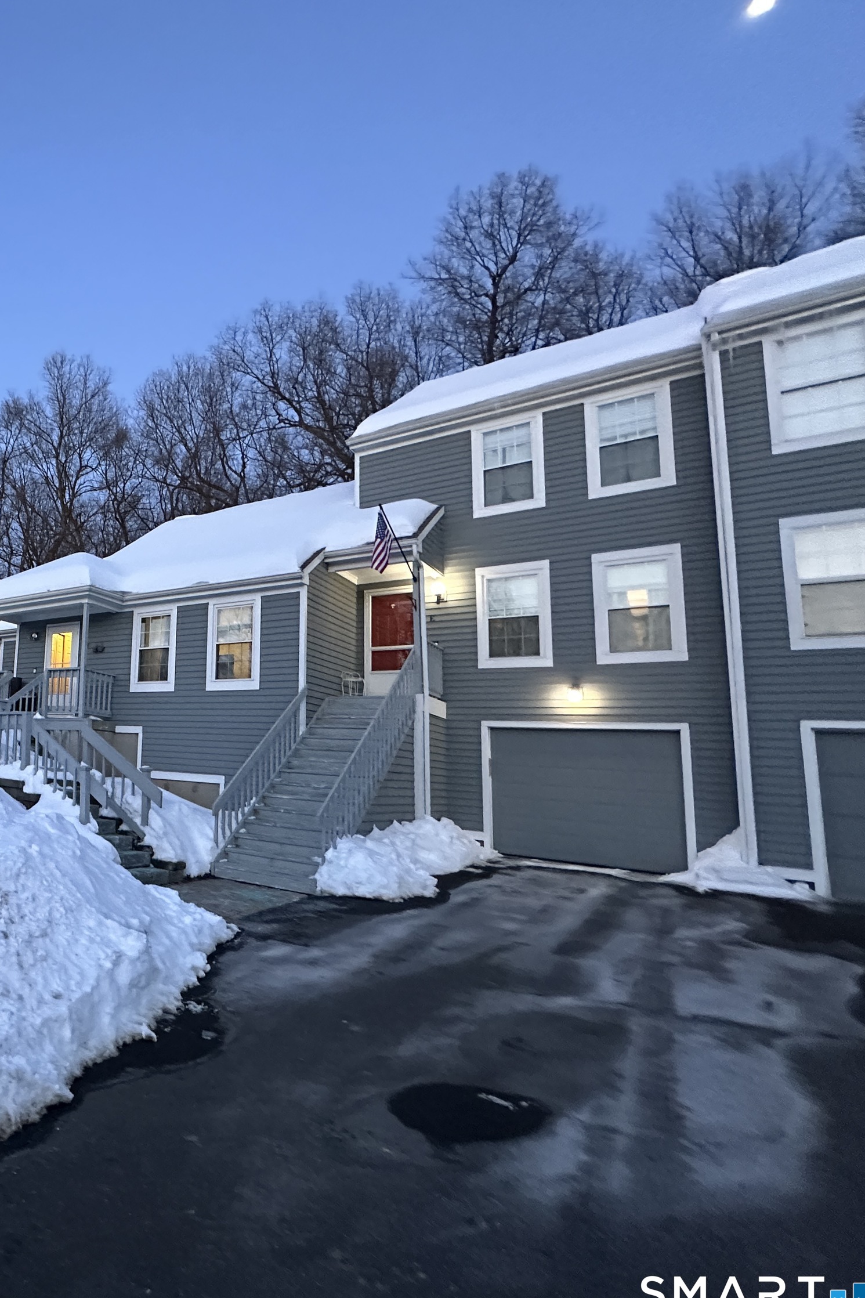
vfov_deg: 84.0
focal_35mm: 20
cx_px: 14
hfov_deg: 50.8
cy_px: 655
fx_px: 721
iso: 640
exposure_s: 1/59
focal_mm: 2.22
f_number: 2.2
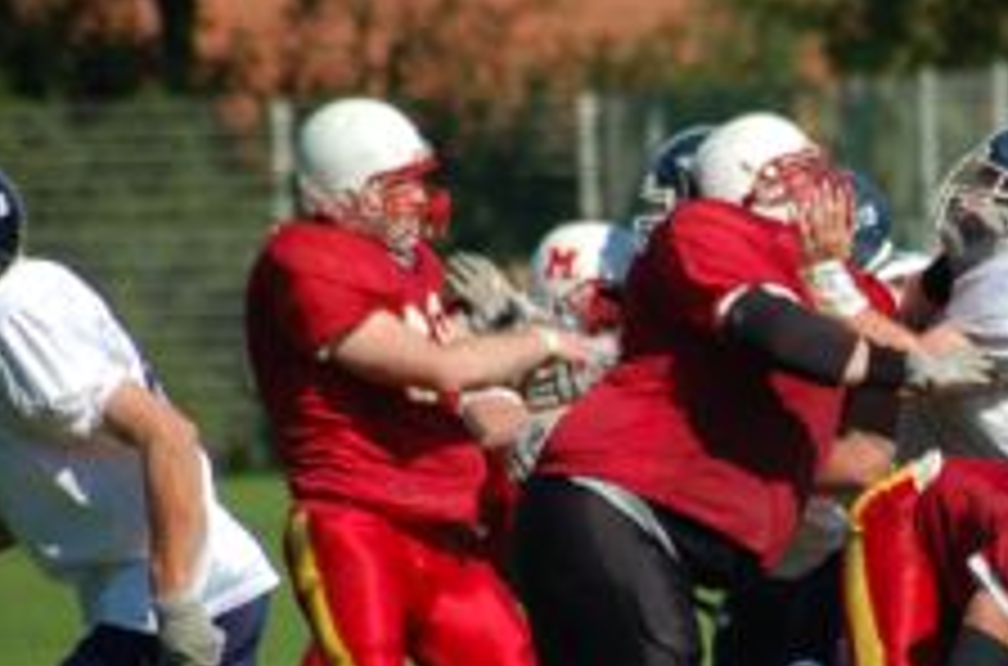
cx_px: 974
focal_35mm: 591
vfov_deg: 2.3
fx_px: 16502
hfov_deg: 3.5
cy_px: 486
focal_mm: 195
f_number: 5
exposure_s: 1/1250
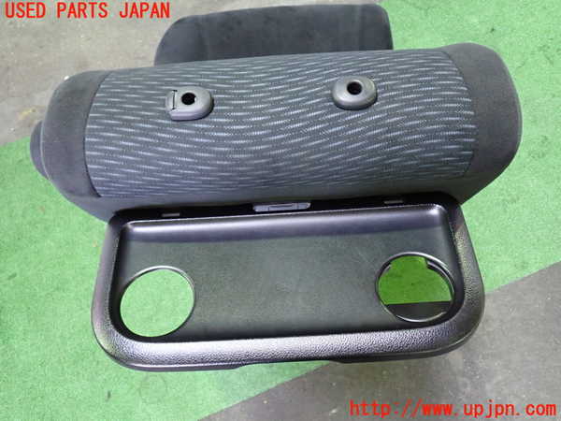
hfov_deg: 60.0
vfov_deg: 46.8
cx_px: 280
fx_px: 486
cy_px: 210
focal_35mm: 30
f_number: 2.3
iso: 800
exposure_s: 1/30
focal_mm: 5.4
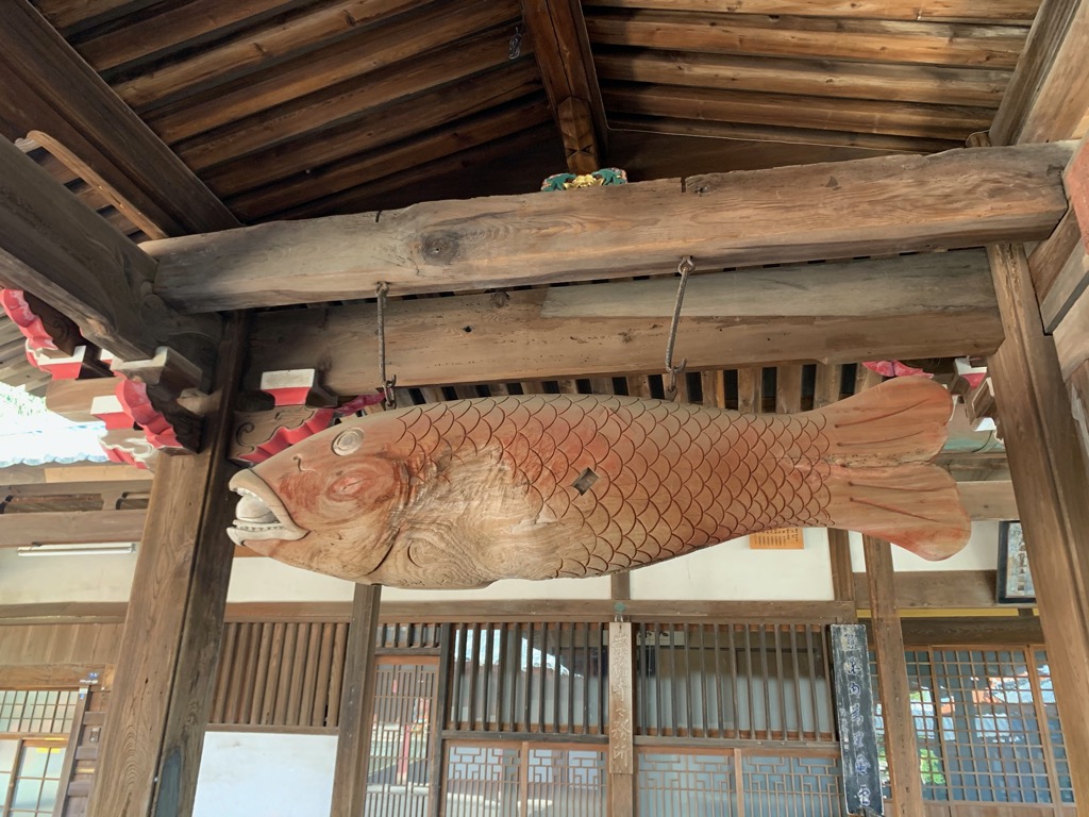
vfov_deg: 53.1
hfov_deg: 67.3
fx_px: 818
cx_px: 544
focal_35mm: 26
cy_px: 408
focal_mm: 4.25
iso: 200
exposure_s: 1/60
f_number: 1.8
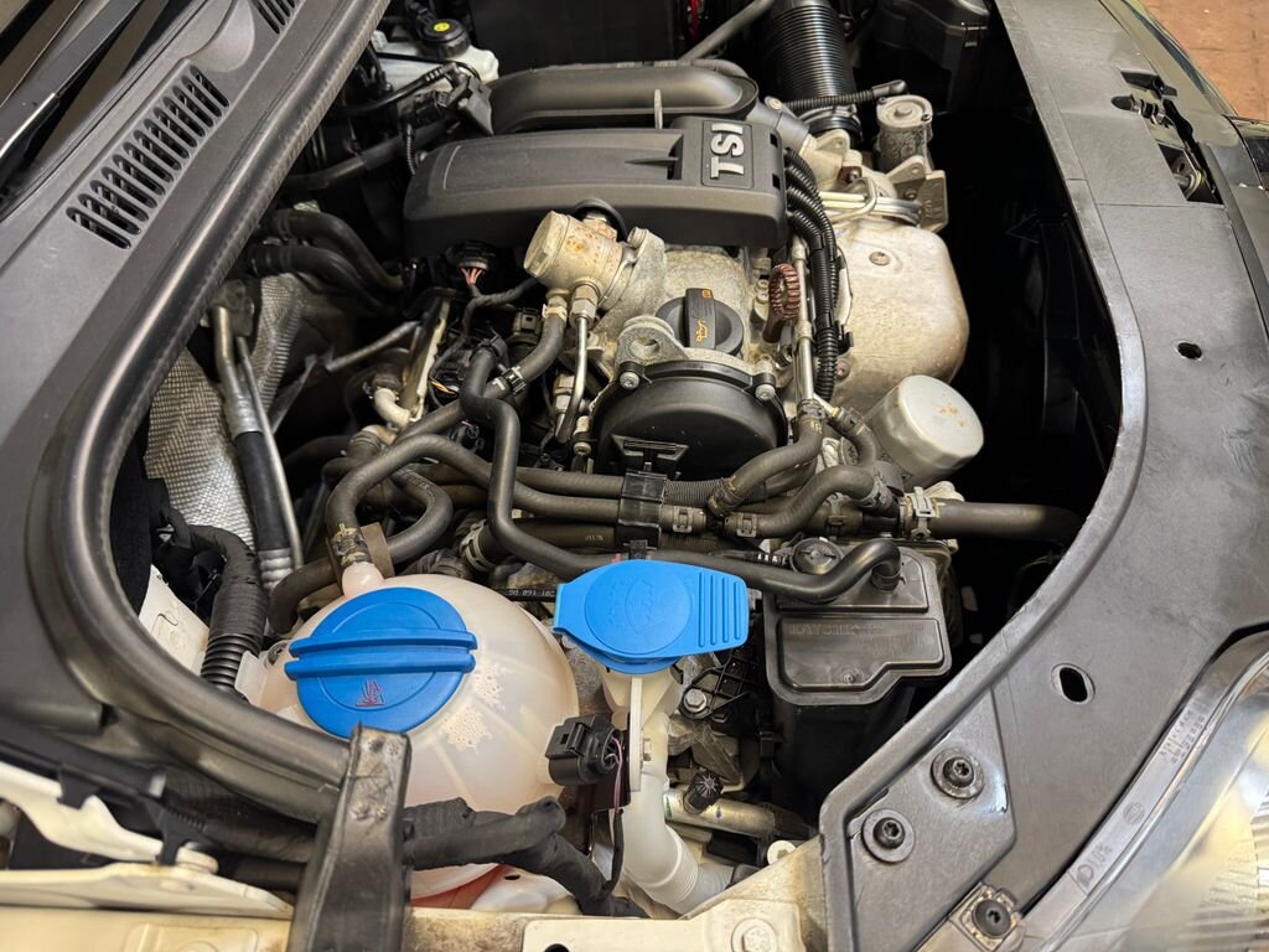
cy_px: 476
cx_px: 634
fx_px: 880
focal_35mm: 24
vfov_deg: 56.8
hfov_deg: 71.6
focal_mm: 6.76
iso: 320
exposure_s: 1/50
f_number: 1.78
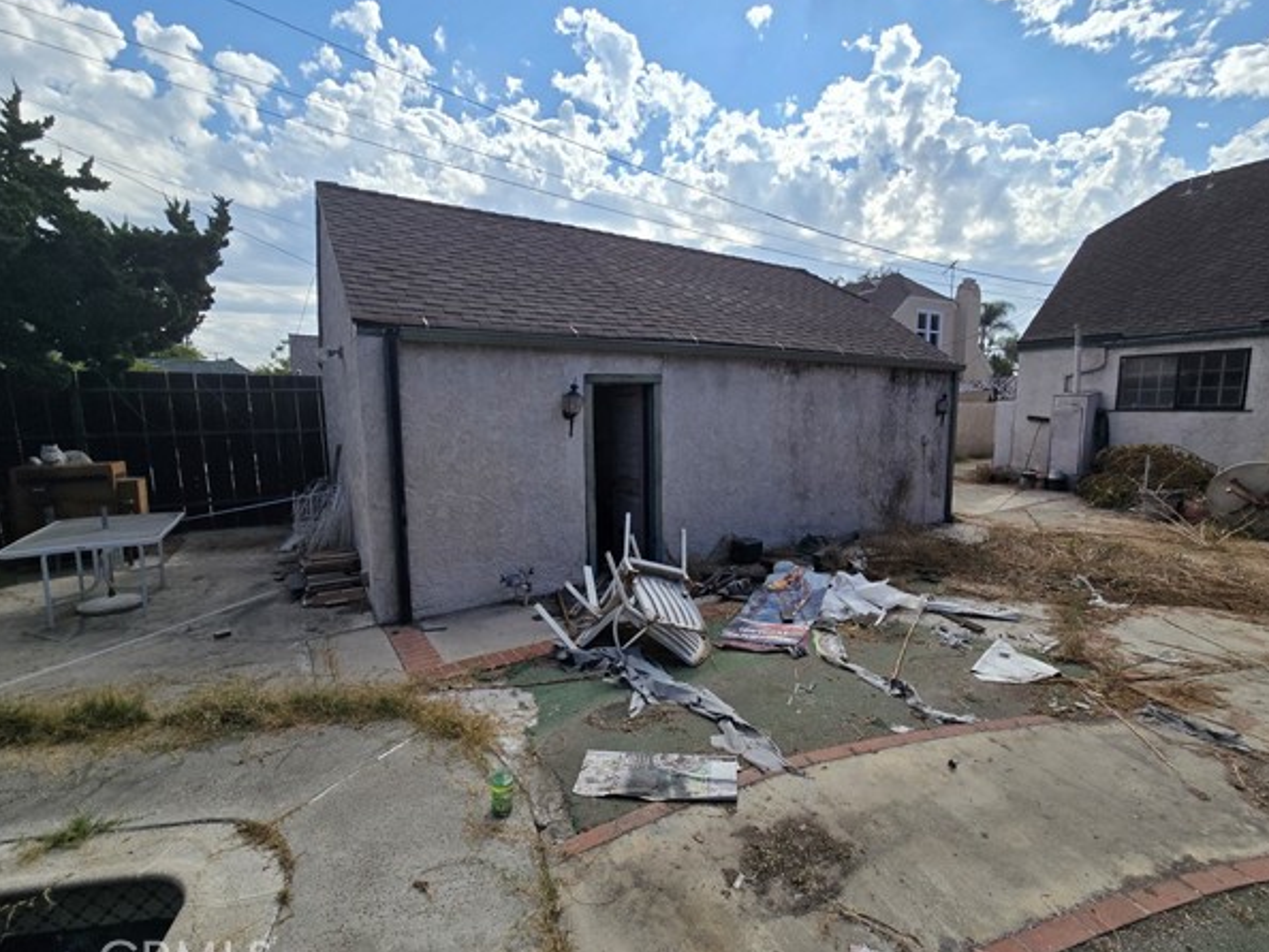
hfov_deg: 102.0
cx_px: 632
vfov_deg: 85.7
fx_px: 513
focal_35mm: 14
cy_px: 478
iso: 50
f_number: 2.2
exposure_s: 1/3075
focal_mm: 2.2
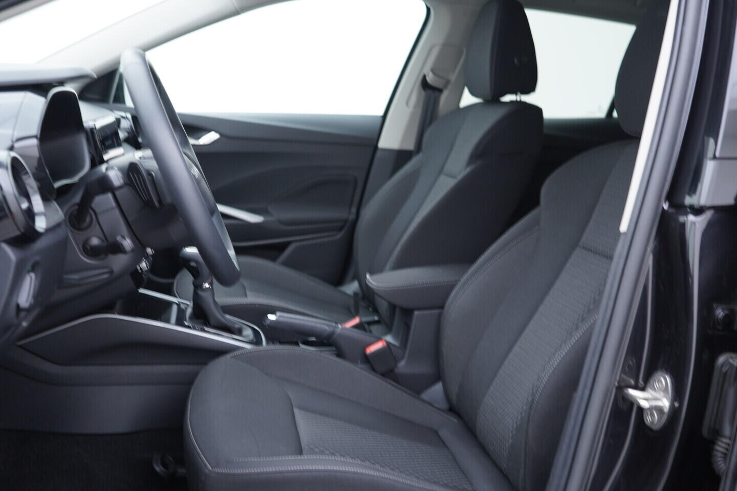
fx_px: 737
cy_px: 246
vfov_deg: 36.9
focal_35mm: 36
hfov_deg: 53.1
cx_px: 368
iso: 250
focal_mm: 24
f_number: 2.8
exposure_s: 1/40
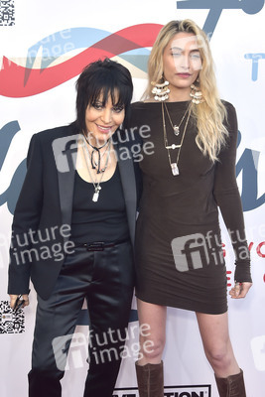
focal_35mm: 50
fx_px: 552
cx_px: 132
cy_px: 198
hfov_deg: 27.0
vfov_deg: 39.6
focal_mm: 50
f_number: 6.3
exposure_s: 1/250
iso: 640
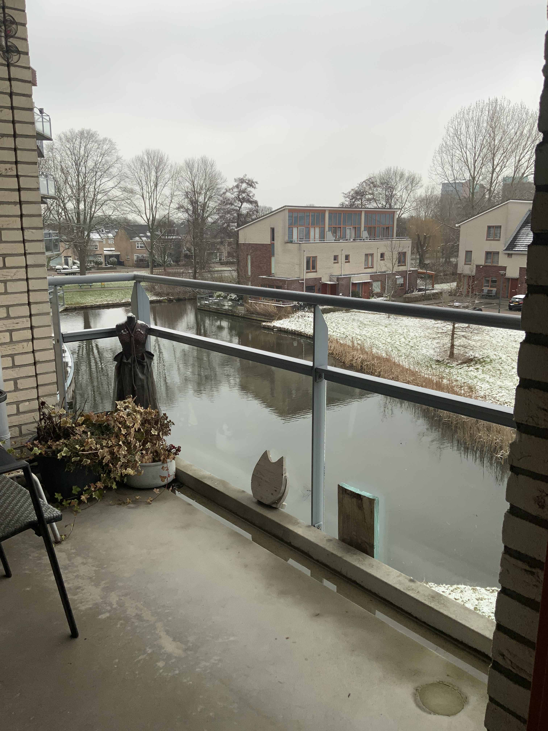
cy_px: 366
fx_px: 612
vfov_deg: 61.7
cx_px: 274
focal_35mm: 29
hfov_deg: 48.2
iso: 16
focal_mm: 3
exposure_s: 1/233
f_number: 1.8
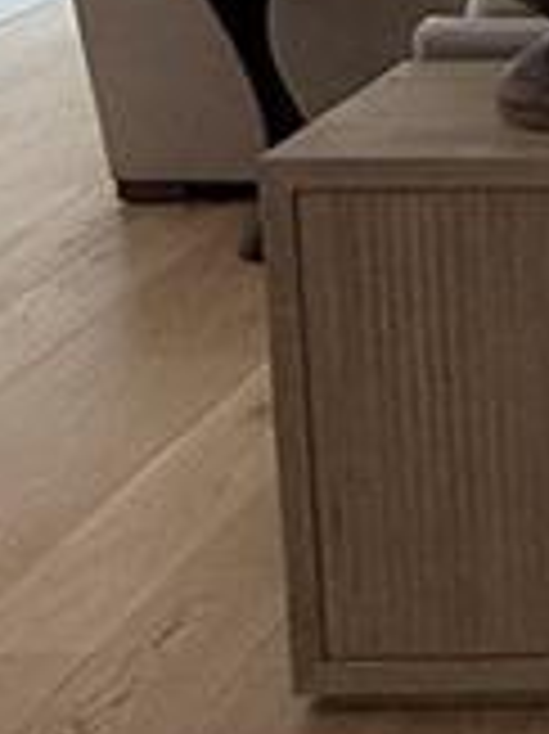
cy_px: -176
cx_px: 1328
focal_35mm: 103
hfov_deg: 11.7
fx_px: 2181
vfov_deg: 18.0
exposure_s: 1/145
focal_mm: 2.22
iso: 64
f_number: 2.2
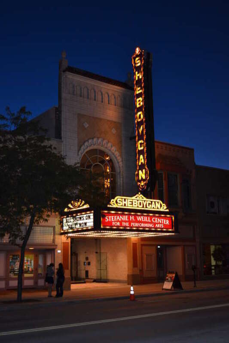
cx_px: 114
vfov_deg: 45.0
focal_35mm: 44
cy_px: 172
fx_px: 415
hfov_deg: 30.8
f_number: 4.5
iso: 900
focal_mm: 29
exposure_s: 1/60
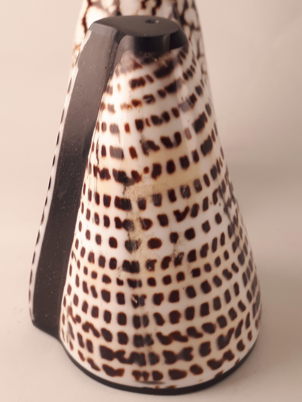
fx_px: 314
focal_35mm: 27
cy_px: 201
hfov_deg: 51.4
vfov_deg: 65.3
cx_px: 151
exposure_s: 1/50
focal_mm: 3.6
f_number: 1.9
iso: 50
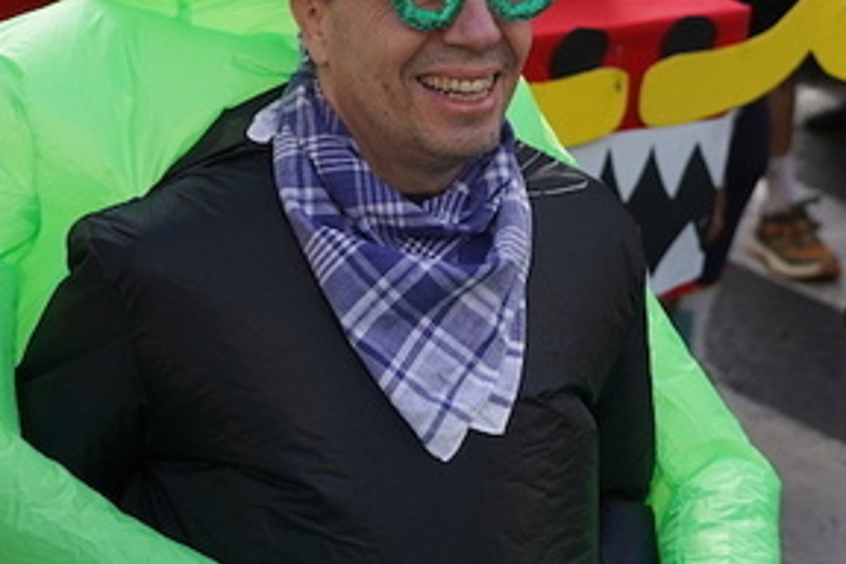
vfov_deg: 8.2
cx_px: 538
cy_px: 38
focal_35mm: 166
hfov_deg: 12.4
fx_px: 3901
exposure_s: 1/1000
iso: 500
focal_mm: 51
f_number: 4
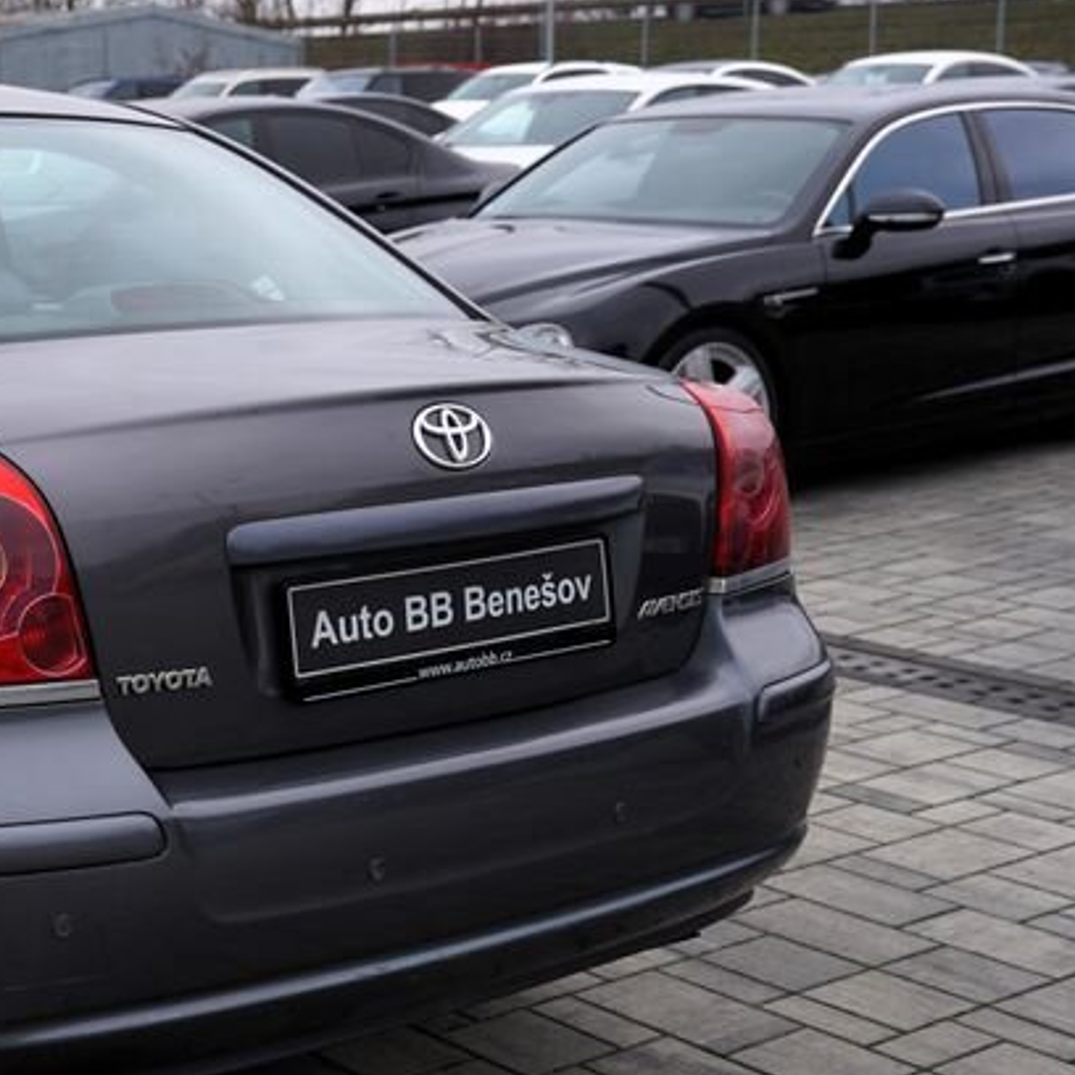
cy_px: 505
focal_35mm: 64
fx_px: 2249
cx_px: -58
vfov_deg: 26.9
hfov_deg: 25.3
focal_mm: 30
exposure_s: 1/60
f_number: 4
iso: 100
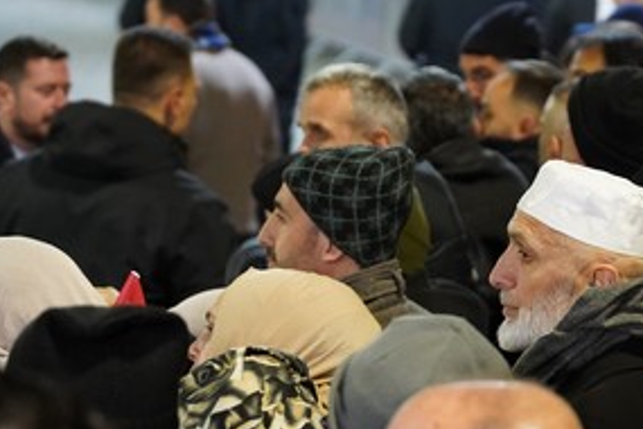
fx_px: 3250
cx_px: 609
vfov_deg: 7.5
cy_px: 213
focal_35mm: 182
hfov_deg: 11.2
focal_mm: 70
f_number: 2.8
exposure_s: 1/80
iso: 4000
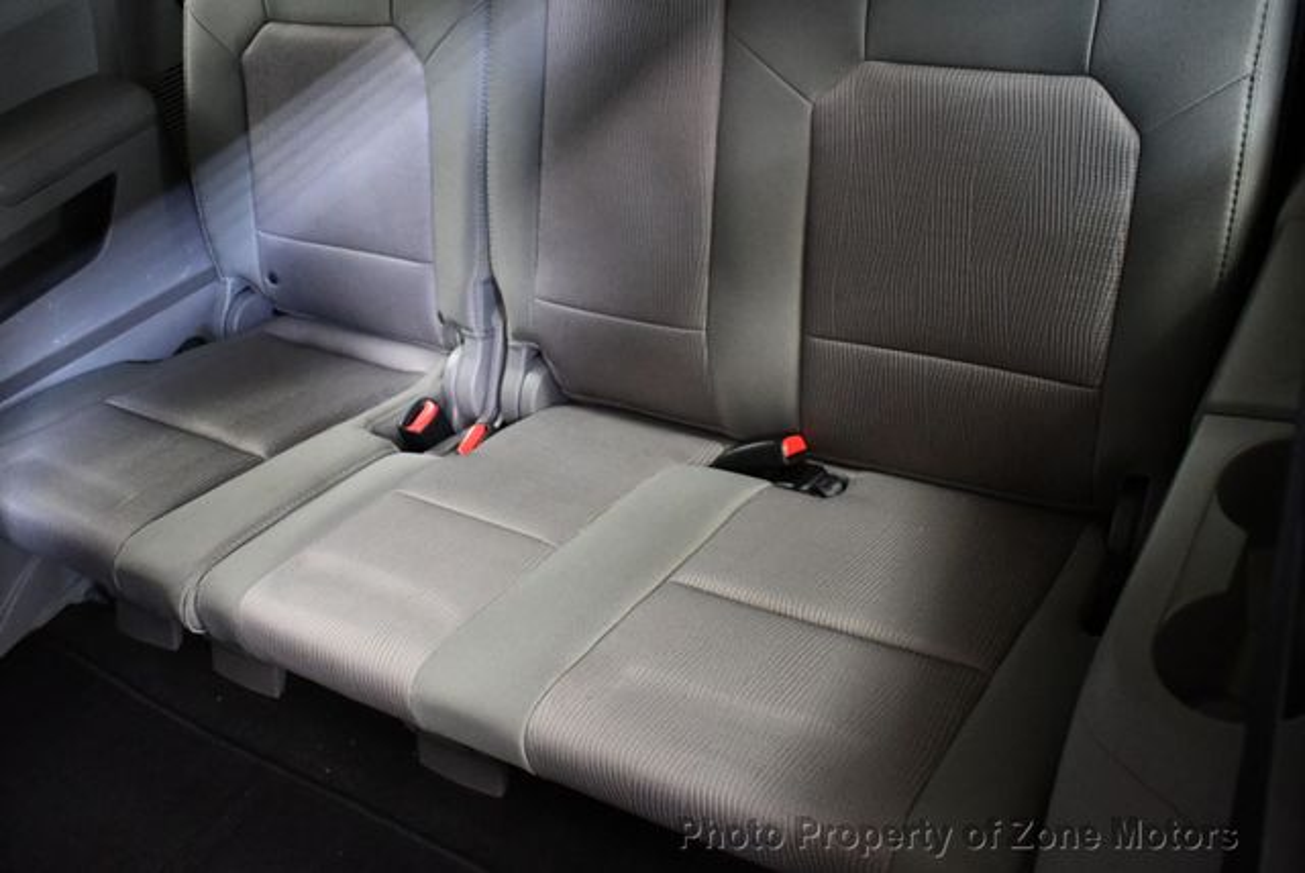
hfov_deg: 53.1
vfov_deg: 36.9
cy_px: 436
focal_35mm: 36
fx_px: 1306
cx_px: 652
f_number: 3.5
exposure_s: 1/60
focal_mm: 18
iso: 4000
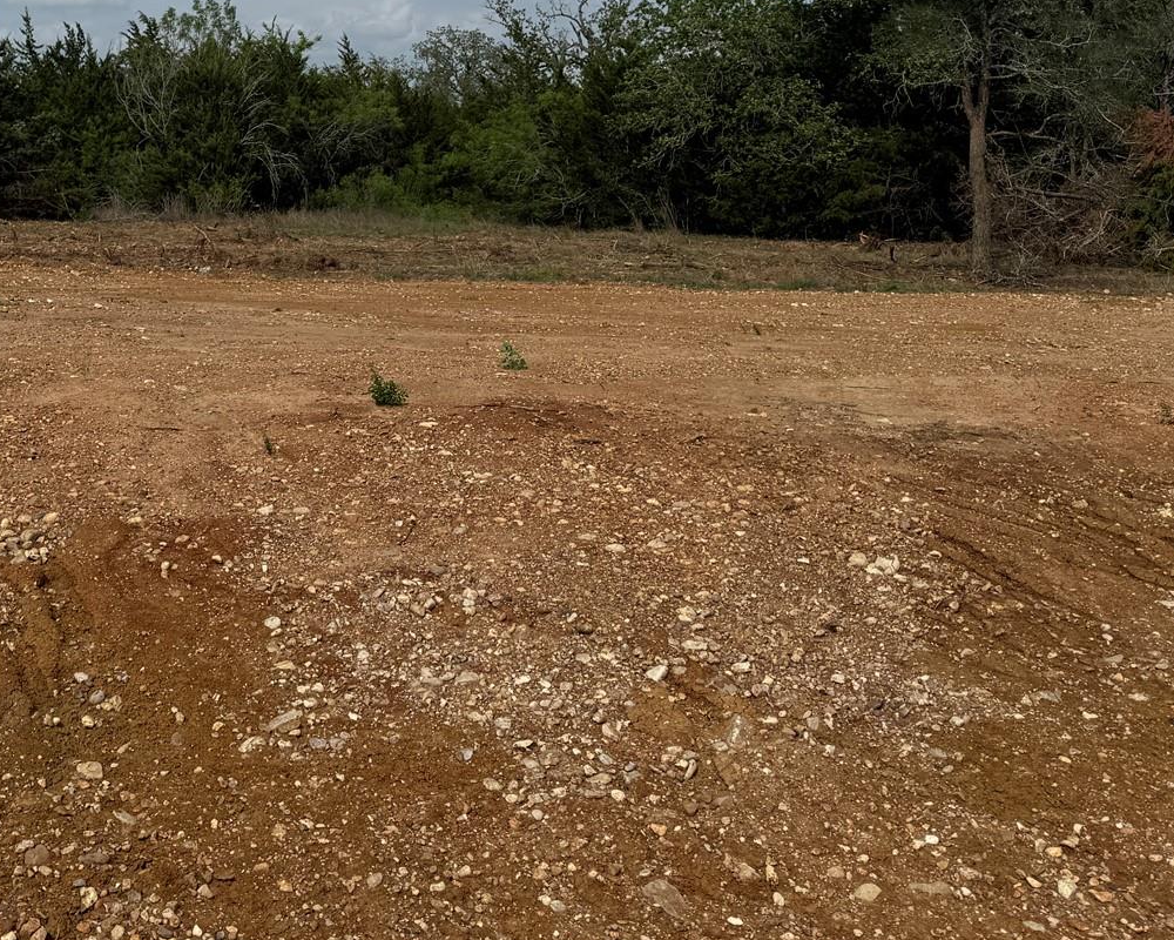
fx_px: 1668
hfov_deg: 37.2
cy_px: 48
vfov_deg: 29.8
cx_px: 215
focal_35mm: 48
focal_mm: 6.76
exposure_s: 1/7937
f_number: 1.78
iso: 80
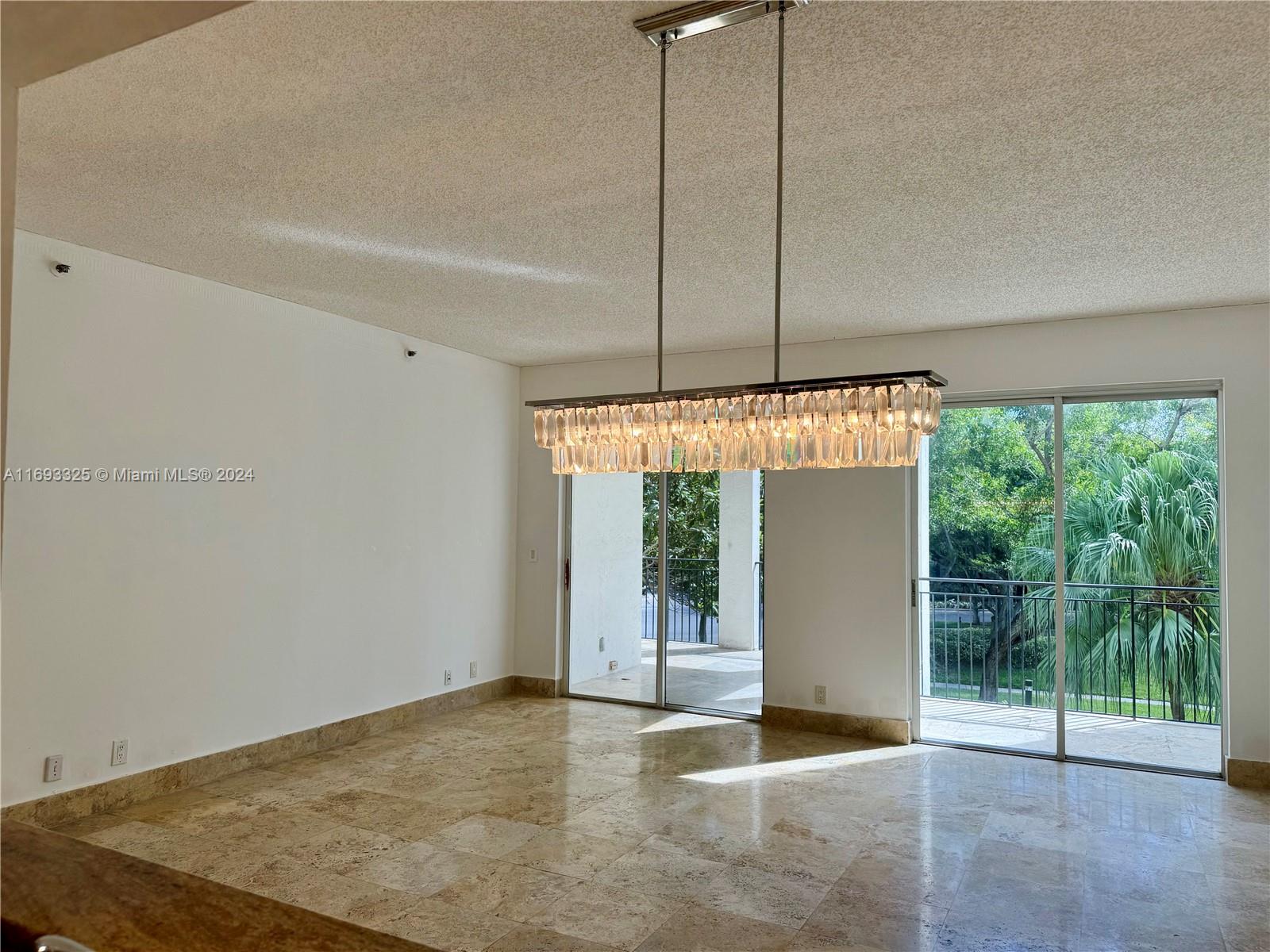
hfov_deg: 71.6
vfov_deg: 56.8
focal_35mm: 24
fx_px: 881
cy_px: 476
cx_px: 635
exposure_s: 1/448
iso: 80
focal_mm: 6.76
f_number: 1.78
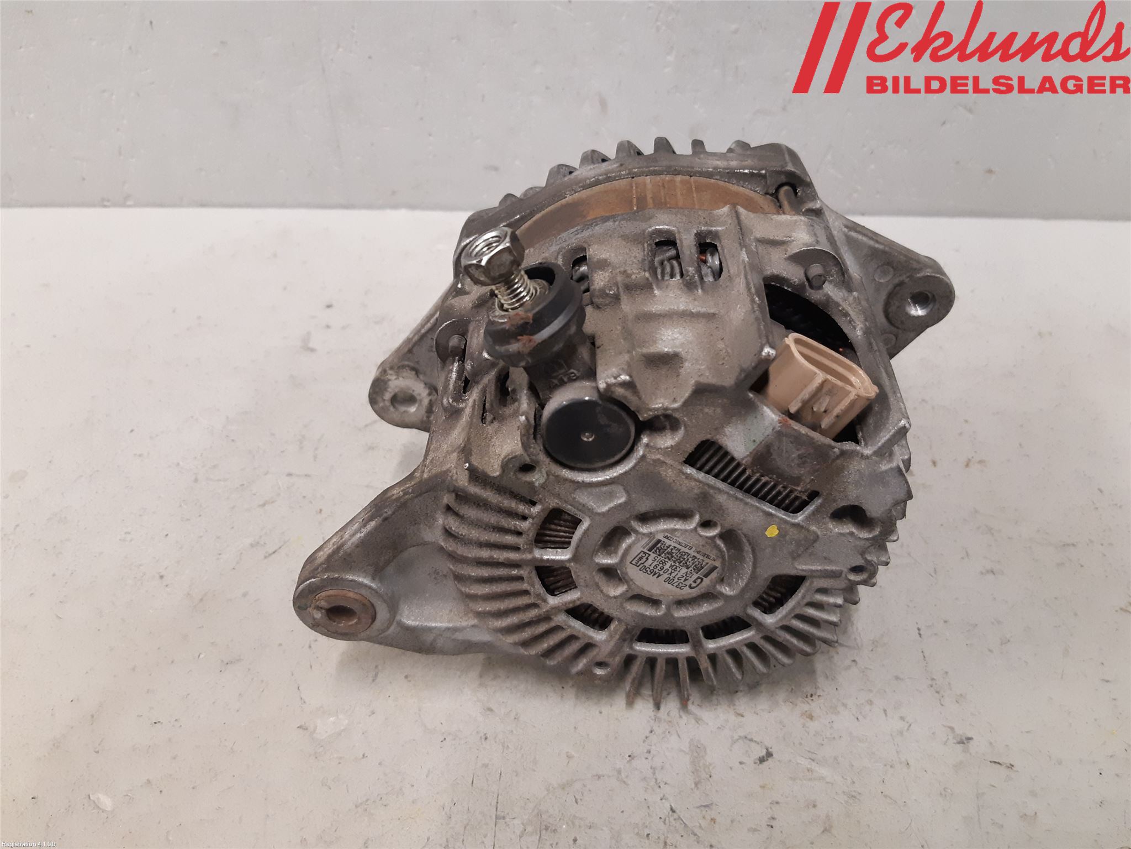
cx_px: 566
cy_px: 424
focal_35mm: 26
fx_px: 849
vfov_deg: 53.1
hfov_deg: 67.3
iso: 250
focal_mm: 3.93
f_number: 1.7
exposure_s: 1/50
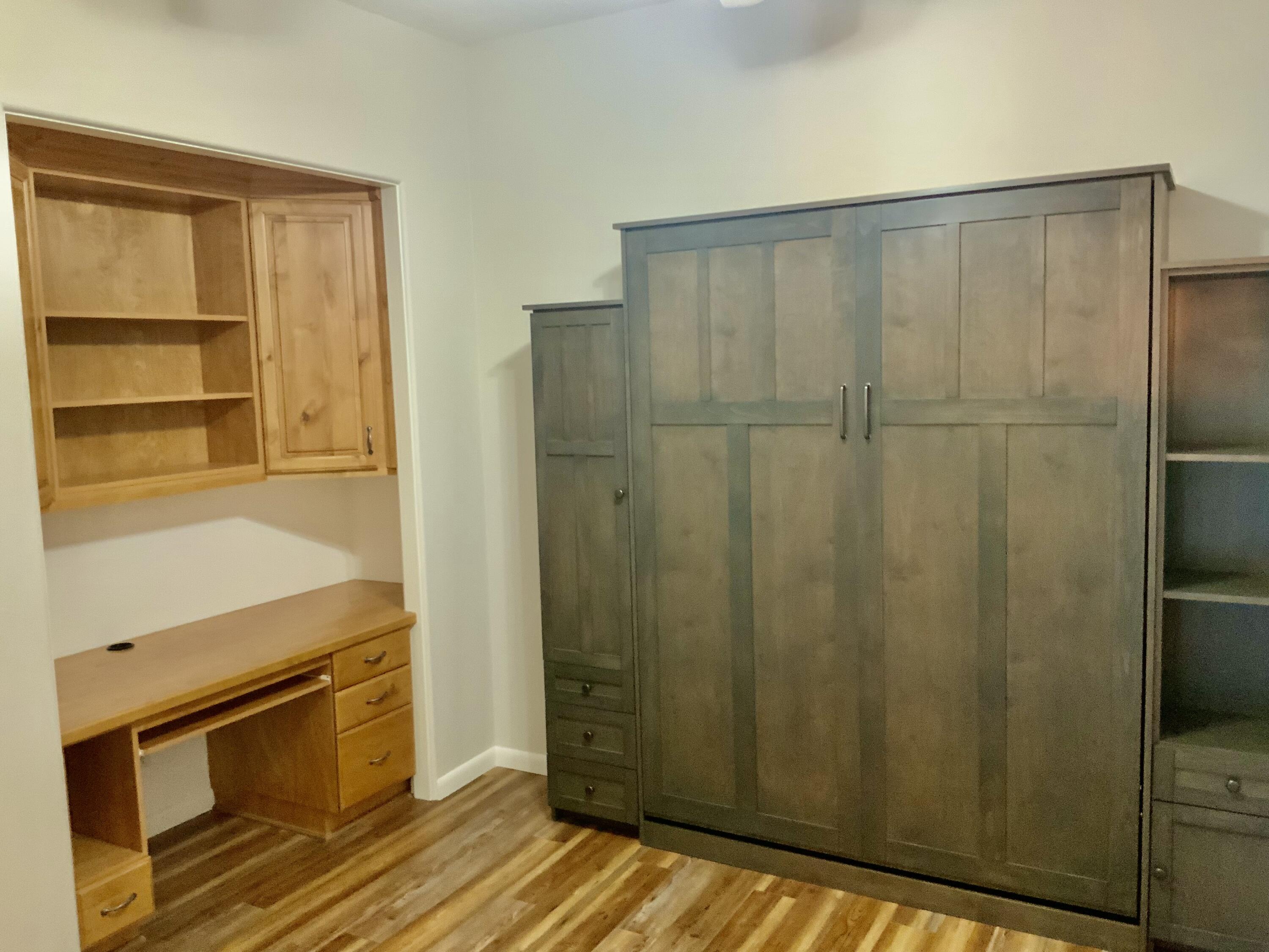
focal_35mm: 29
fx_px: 1063
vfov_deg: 48.2
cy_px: 476
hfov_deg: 61.7
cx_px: 634
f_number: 1.8
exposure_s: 1/40
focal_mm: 3
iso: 250
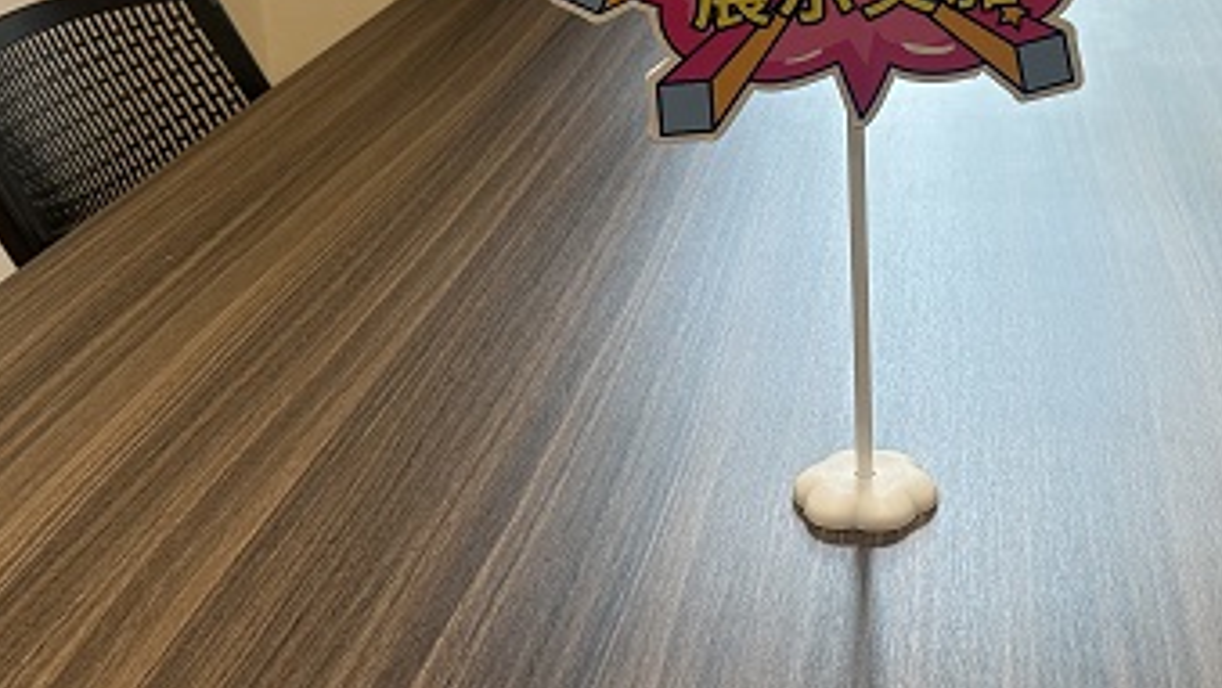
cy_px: 142
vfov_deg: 22.0
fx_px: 1750
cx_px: 905
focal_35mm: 54
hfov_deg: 37.6
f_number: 1.78
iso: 100
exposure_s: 1/100
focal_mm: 6.86
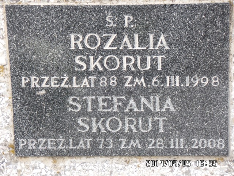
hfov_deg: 11.4
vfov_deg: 8.6
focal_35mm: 173
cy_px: 88
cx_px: 117
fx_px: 1169
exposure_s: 1/60
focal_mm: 30.8
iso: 200
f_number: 4.5
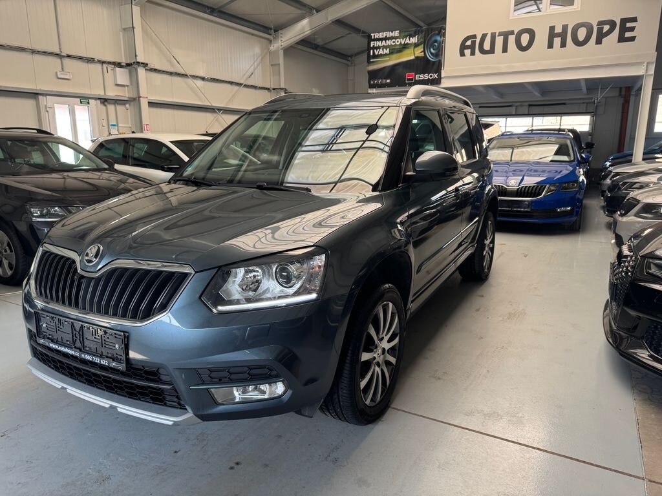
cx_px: 331
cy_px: 248
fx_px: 459
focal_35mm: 24
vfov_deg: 56.8
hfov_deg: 71.6
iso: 160
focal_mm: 6.76
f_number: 1.78
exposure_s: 1/121
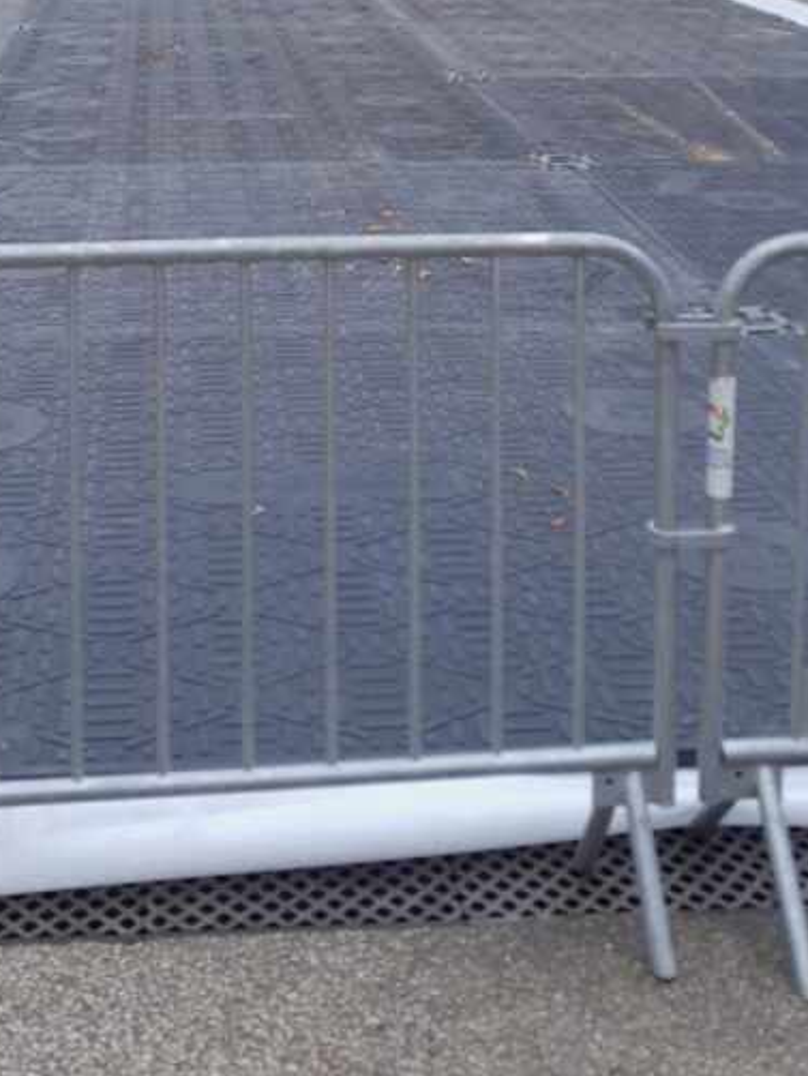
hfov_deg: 27.4
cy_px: 17
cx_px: 276
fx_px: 1648
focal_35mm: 53
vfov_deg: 33.3
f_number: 1.8
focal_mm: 4
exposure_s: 1/232
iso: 40
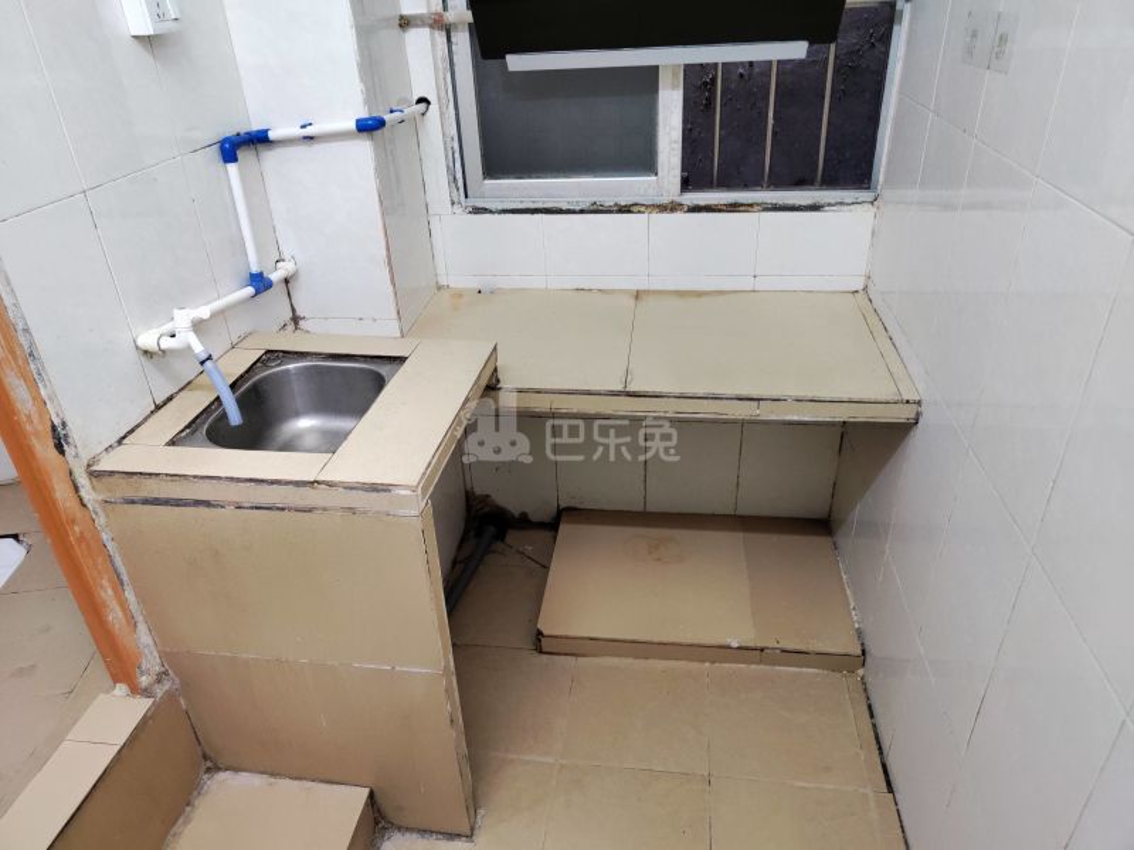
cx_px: 567
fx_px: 1343
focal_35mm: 41
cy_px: 425
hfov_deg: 45.8
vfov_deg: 35.1
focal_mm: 5.59
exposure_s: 1/50
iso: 437
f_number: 1.88
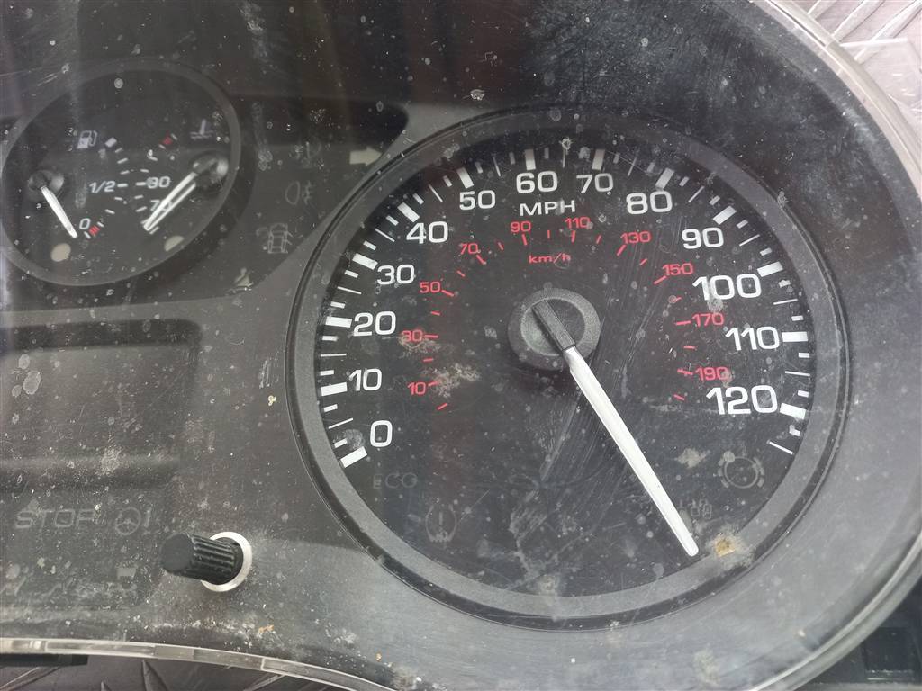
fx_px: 666
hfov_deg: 69.4
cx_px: 461
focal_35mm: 25
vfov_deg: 54.9
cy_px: 346
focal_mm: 4.6
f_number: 1.8
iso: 250
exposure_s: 1/33.3
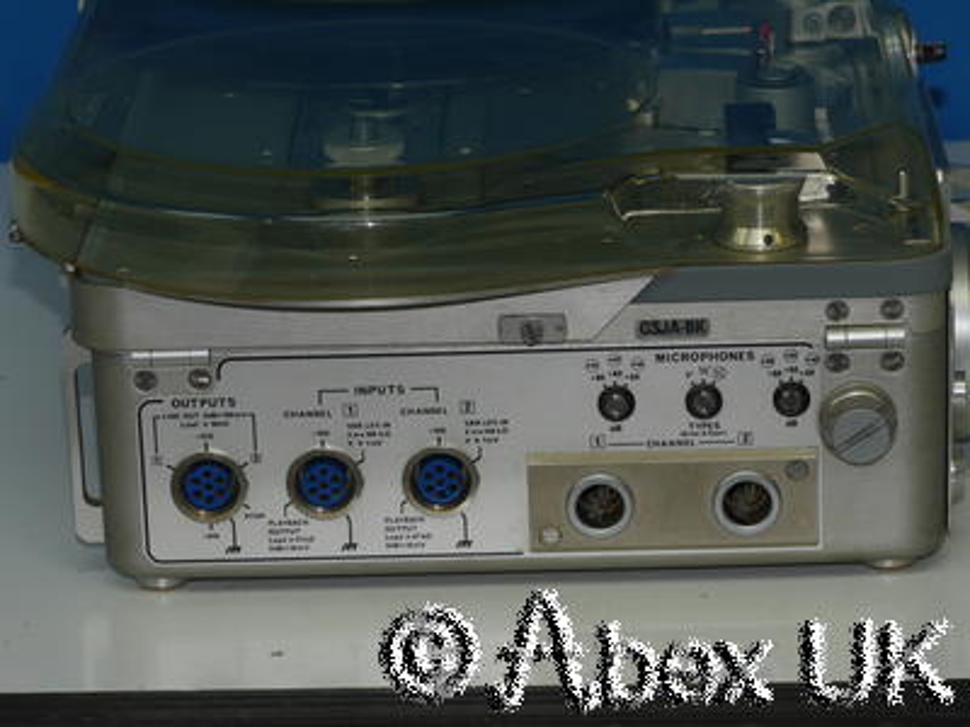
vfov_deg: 9.2
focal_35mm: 162
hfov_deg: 12.2
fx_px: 4540
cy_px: 364
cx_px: 485
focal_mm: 81
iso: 400
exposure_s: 1/60
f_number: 11
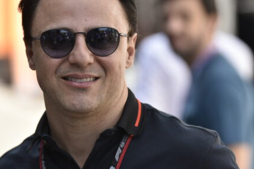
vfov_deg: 4.7
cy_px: 63
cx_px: 153
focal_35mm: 290
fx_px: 2047
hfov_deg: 7.1
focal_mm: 200
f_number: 5.3
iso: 500
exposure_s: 1/800
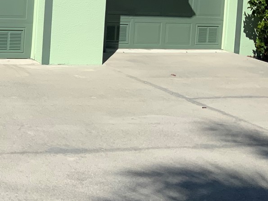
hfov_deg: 22.6
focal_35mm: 78
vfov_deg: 18.0
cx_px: -72
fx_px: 604
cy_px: -35
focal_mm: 3
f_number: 1.8
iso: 20
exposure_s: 1/4065
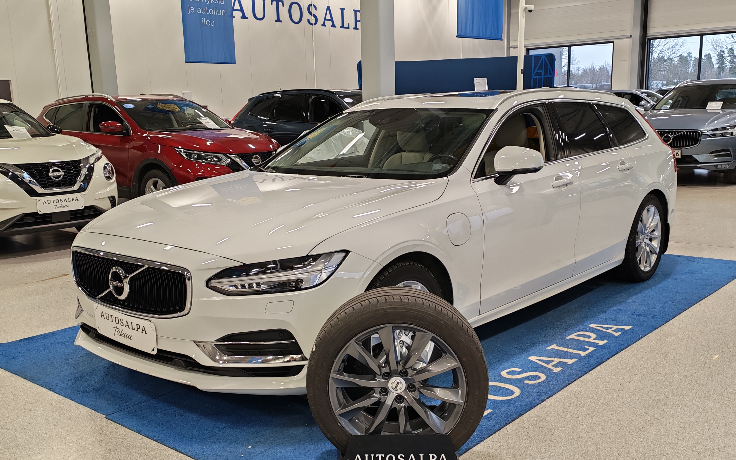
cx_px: 366
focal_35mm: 38
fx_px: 762
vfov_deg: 33.5
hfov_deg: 51.5
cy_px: 262
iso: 259
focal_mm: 6.12
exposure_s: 1/100
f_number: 1.9
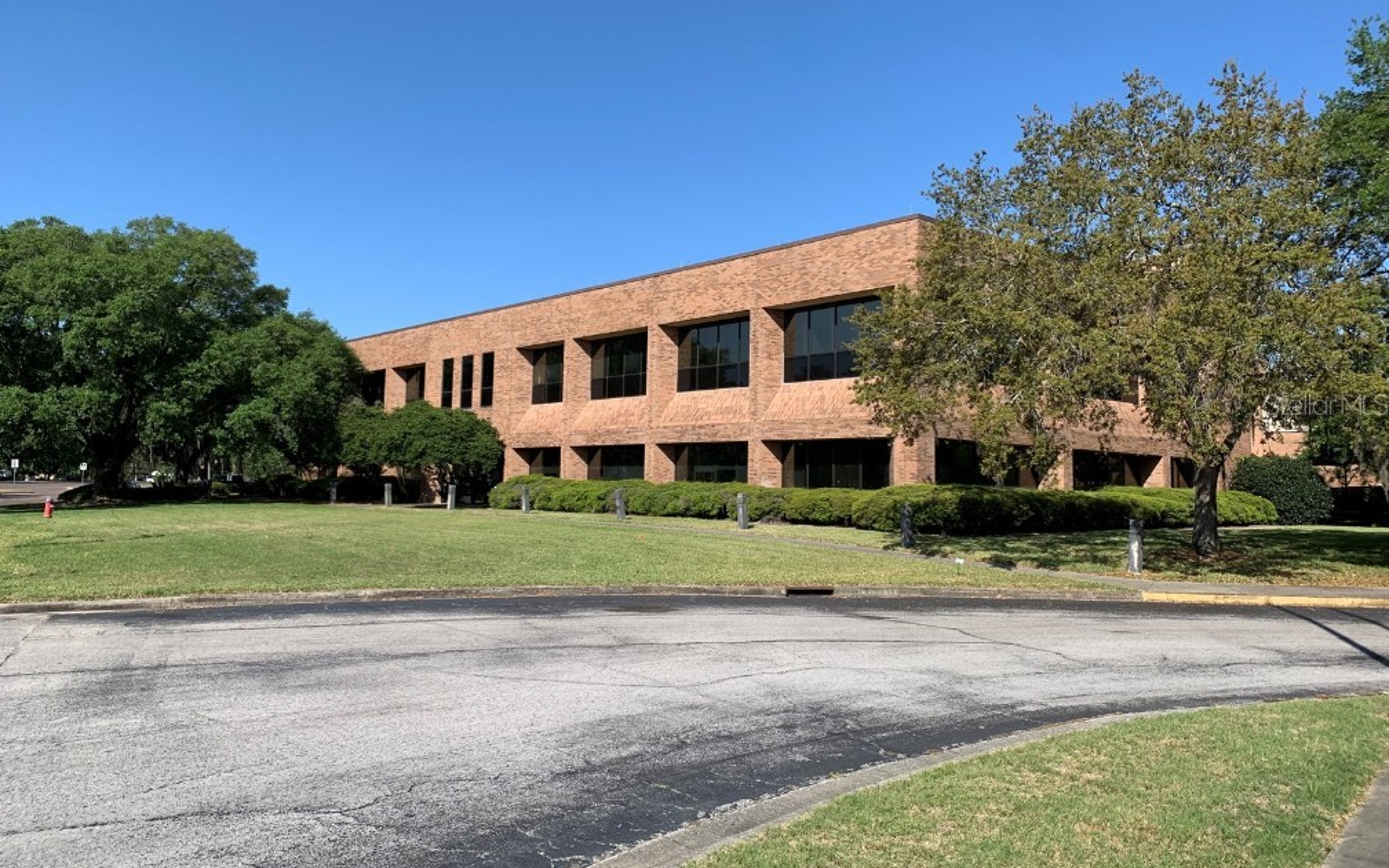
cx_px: 689
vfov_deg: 44.5
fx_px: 1060
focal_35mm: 28
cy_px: 404
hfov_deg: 66.5
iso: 25
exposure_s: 1/2033
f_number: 1.8
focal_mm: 4.25
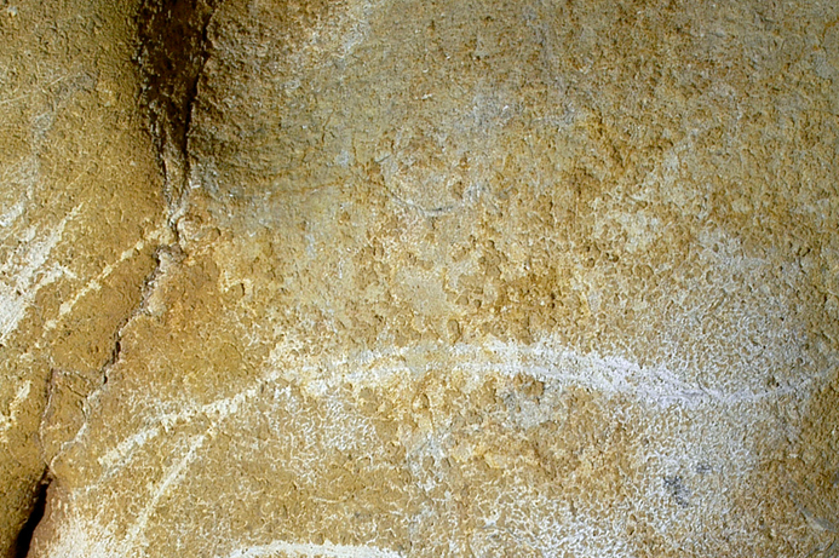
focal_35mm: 97
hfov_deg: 21.0
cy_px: 586
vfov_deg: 13.8
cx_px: 505
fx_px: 2259
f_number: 10
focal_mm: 28
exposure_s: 1/60
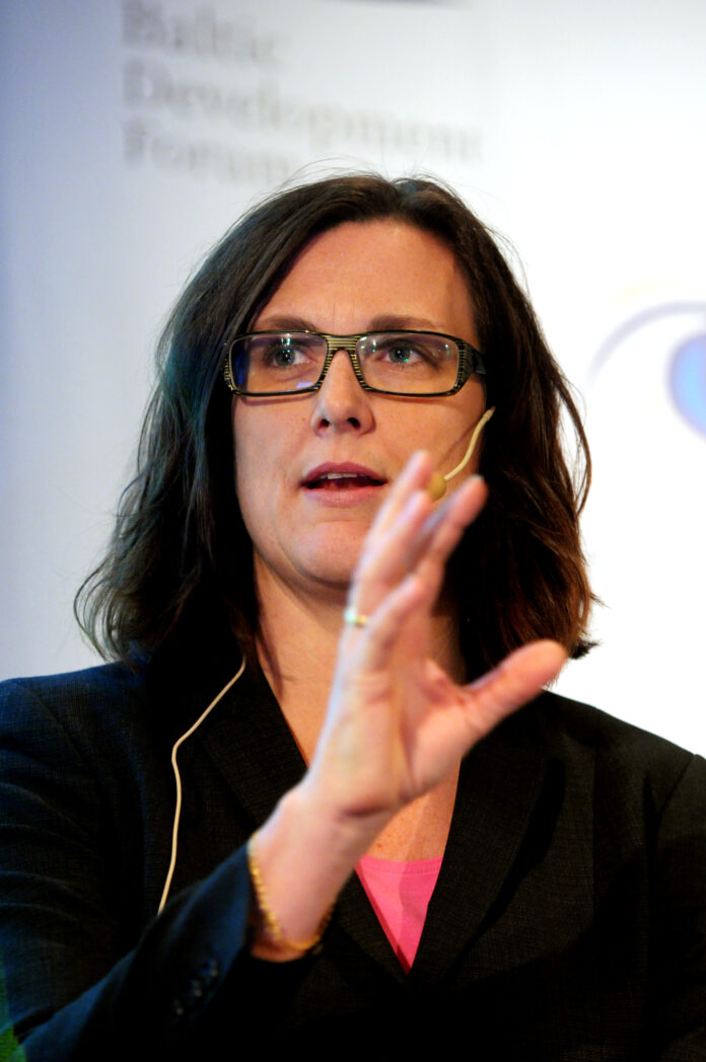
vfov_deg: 11.0
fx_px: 5530
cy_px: 531
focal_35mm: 188
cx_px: 353
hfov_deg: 7.3
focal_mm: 125
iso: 2000
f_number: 2.8
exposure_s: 1/100
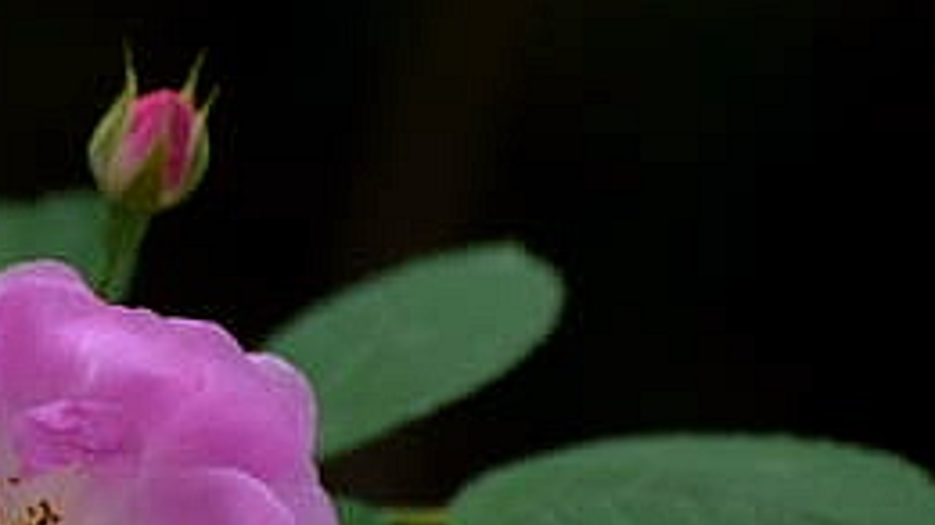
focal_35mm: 850
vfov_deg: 1.4
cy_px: 406
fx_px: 21065
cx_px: -50
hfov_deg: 2.5
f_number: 6.3
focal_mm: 220
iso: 200
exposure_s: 1/60
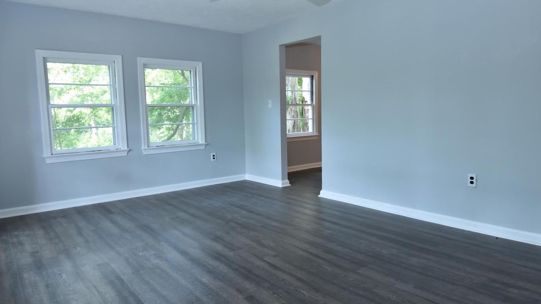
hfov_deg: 78.7
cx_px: 266
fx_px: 330
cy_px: 149
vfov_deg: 49.5
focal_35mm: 23
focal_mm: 14
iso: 800
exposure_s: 1/100
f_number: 5.6
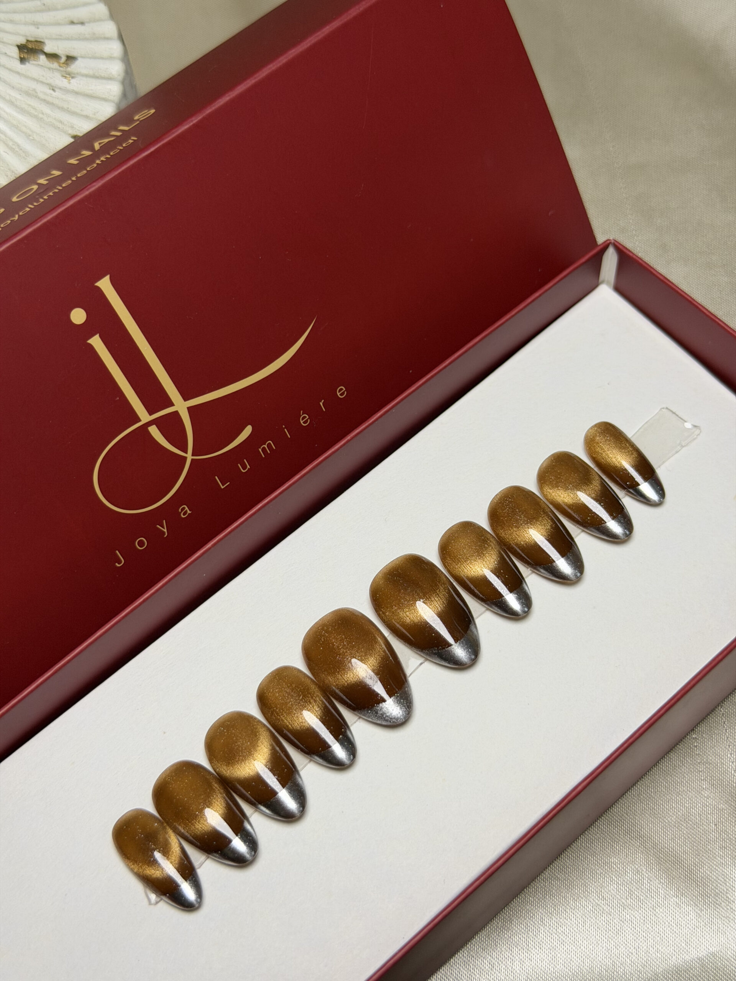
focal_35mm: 48
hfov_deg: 30.3
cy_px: 490
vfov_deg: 39.7
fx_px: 1361
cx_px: 368
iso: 50
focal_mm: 6.76
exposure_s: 1/50
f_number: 1.78
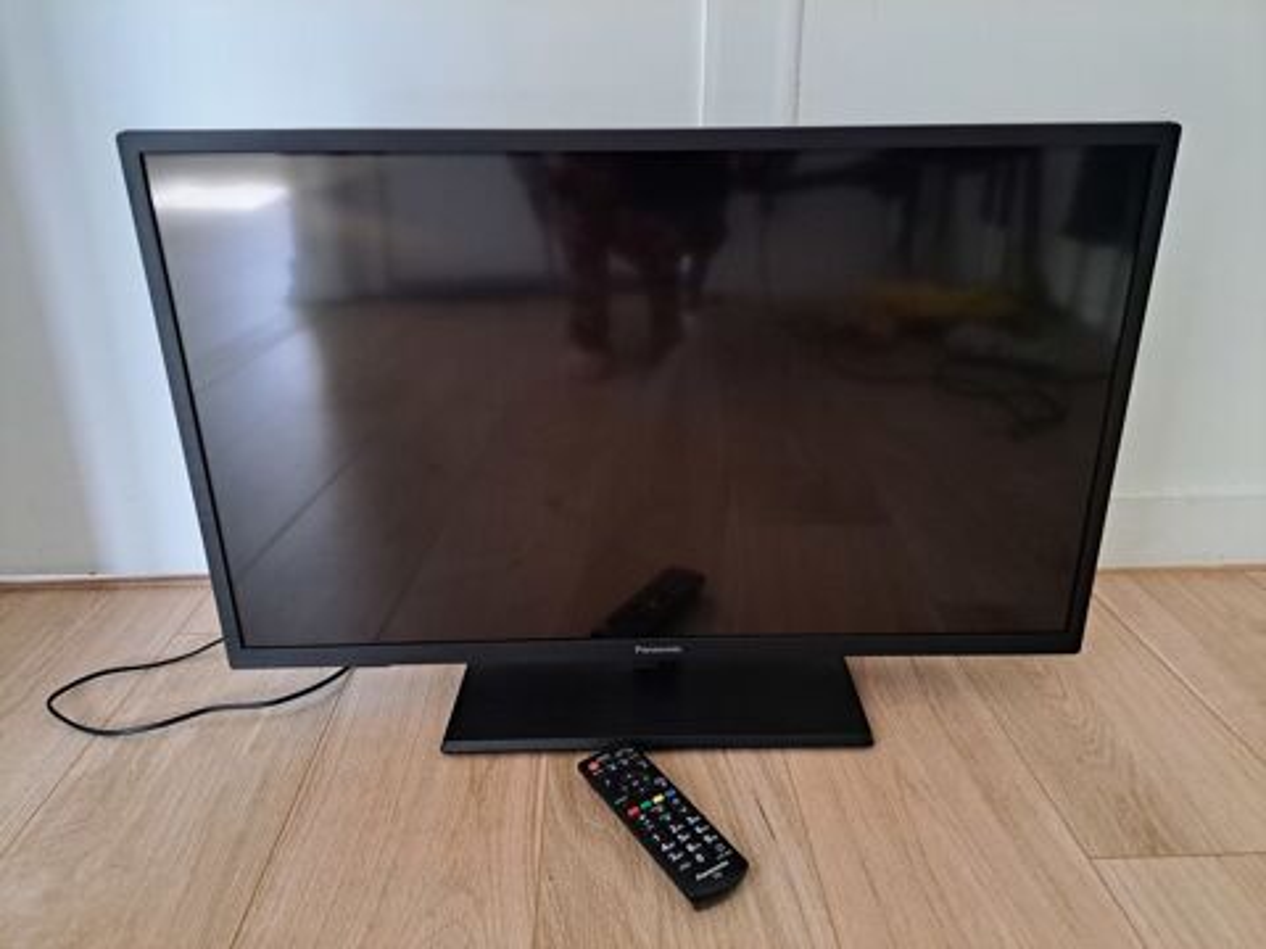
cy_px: 474
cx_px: 633
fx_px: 878
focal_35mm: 24
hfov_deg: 71.6
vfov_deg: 56.8
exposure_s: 1/50
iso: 320
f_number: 1.8
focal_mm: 5.23
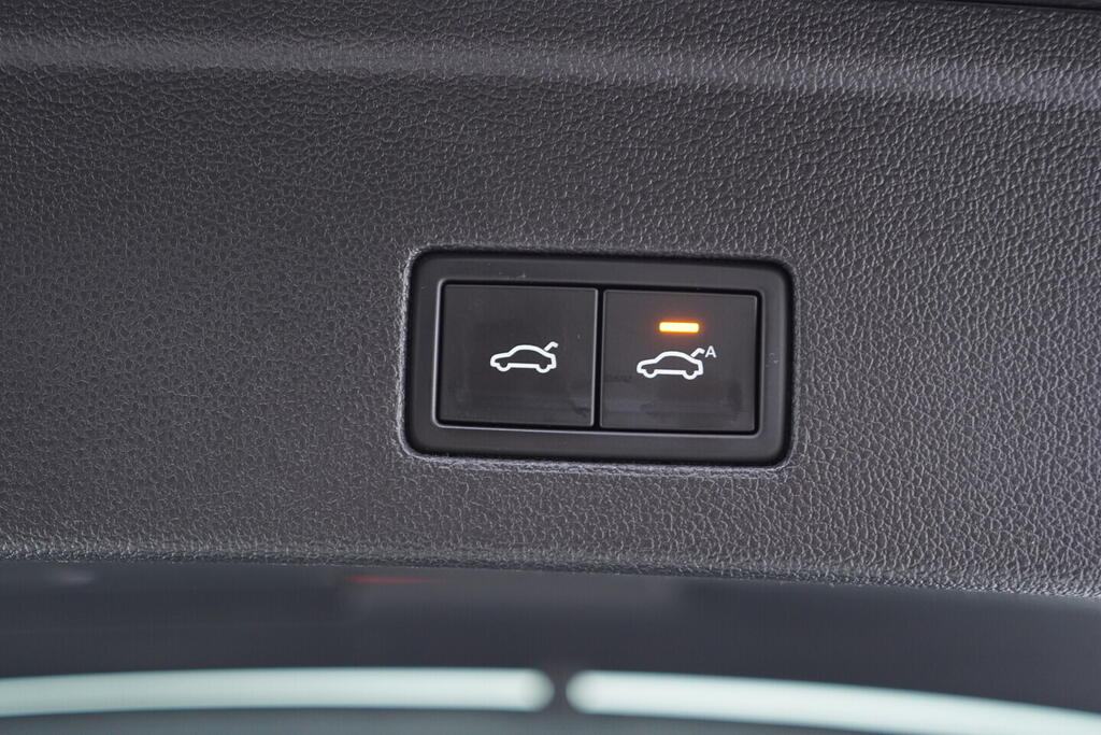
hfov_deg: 53.1
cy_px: 368
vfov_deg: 36.9
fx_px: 1101
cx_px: 550
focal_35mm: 36
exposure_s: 1/40
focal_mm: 24
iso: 640
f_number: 2.8
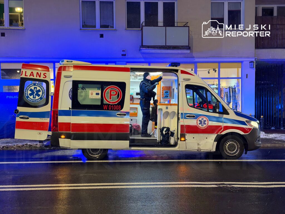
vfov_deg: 30.3
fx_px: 395
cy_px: 107
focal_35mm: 48
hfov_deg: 39.7
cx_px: 142
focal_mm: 6.76
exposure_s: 1/40
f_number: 1.78
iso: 400
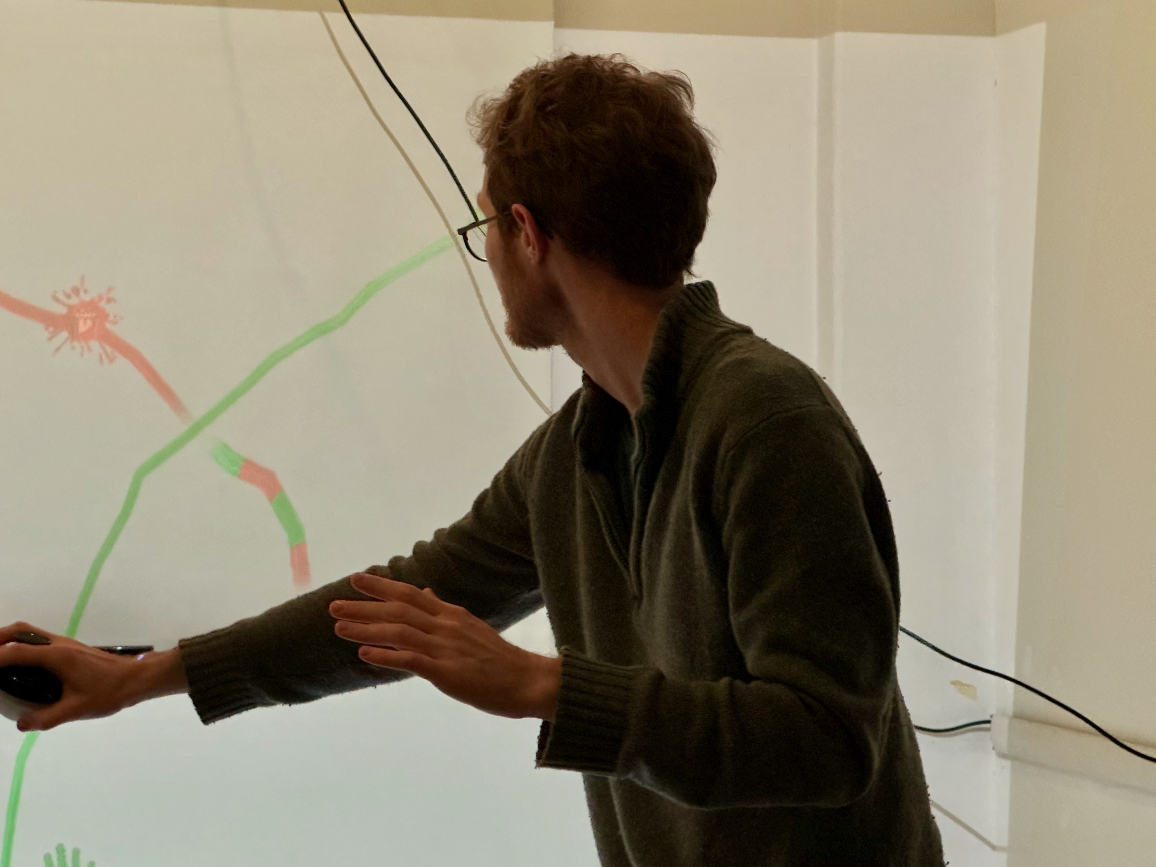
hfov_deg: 21.8
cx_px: 523
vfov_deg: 16.4
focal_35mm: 90
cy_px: 483
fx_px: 3005
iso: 1250
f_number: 2.8
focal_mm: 9
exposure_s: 1/40
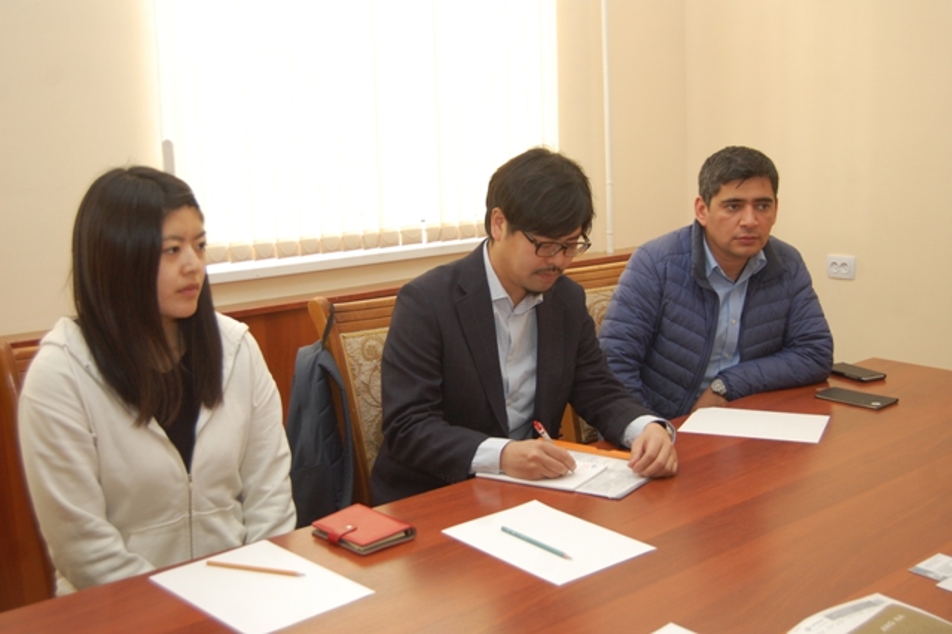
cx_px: 476
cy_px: 317
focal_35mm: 42
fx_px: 1110
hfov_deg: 46.4
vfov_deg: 31.9
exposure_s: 1/60
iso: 400
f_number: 4.2
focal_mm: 28
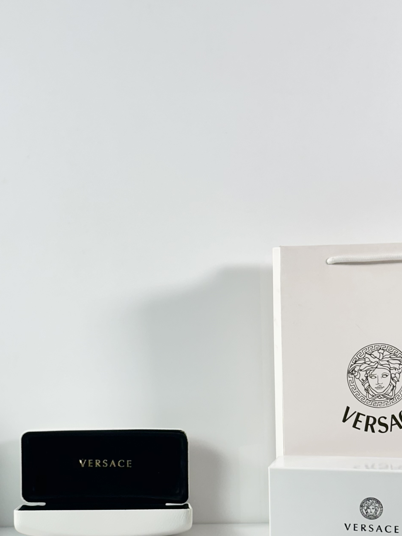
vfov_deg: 25.2
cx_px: 153
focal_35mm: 77
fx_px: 1192
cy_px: 372
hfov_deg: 19.1
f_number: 1.78
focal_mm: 6.86
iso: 80
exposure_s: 1/100
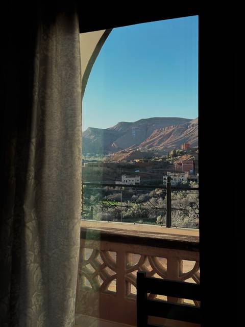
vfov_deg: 39.7
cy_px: 164
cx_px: 122
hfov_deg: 30.3
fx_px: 453
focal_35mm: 48
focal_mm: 6.86
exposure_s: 1/389
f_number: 1.78
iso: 64
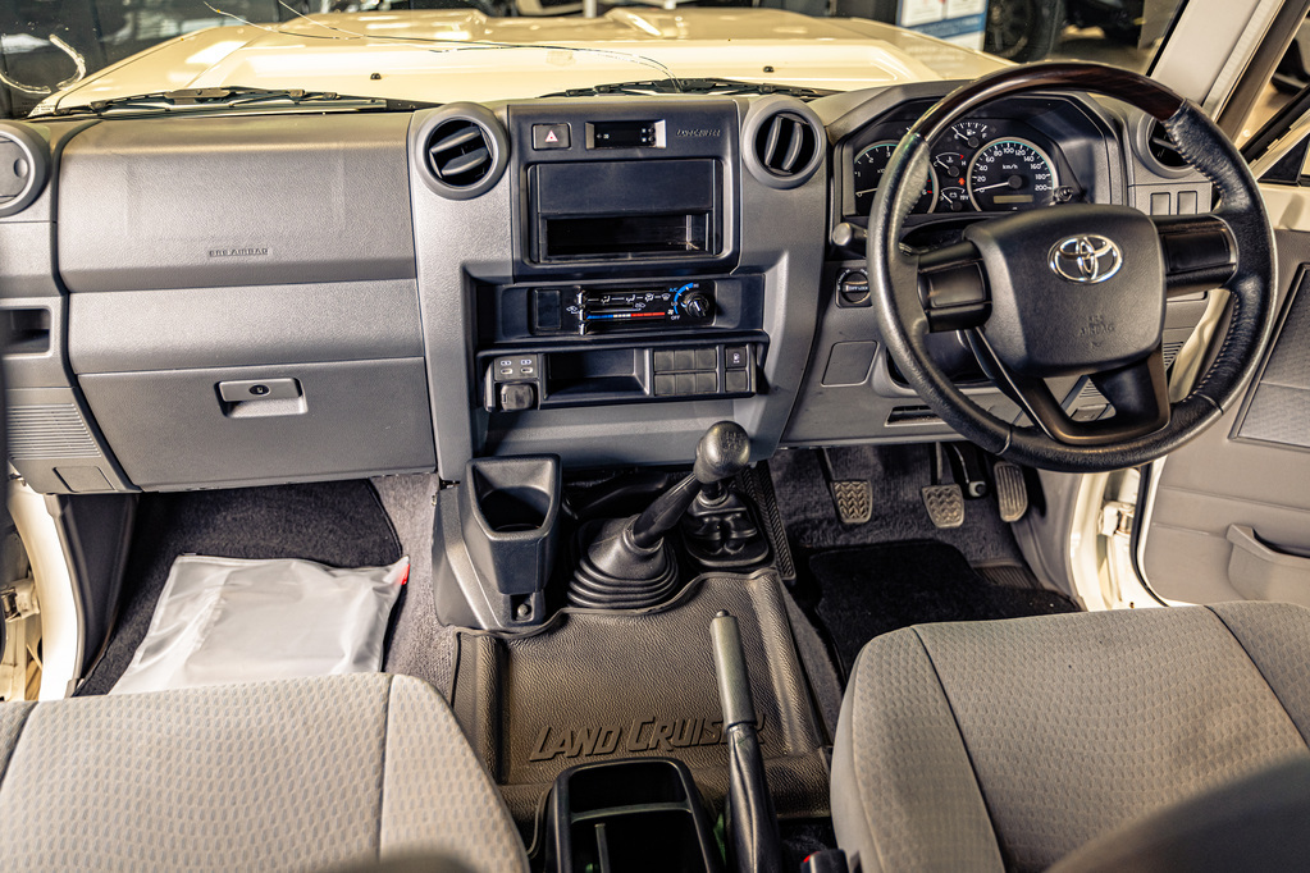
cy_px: 436
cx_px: 655
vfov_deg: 43.0
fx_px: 1110
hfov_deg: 61.1
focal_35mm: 30
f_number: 2.8
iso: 640
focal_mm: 30.5
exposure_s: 1/125
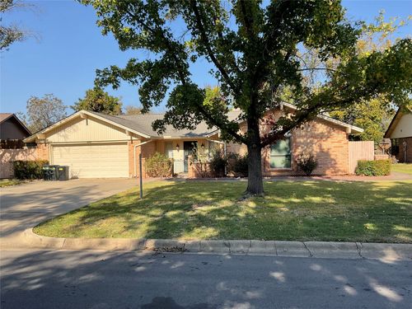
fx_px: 345
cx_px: 206
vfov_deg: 48.2
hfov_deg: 61.7
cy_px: 154
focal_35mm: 29
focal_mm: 3
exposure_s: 1/1098
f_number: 1.8
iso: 16
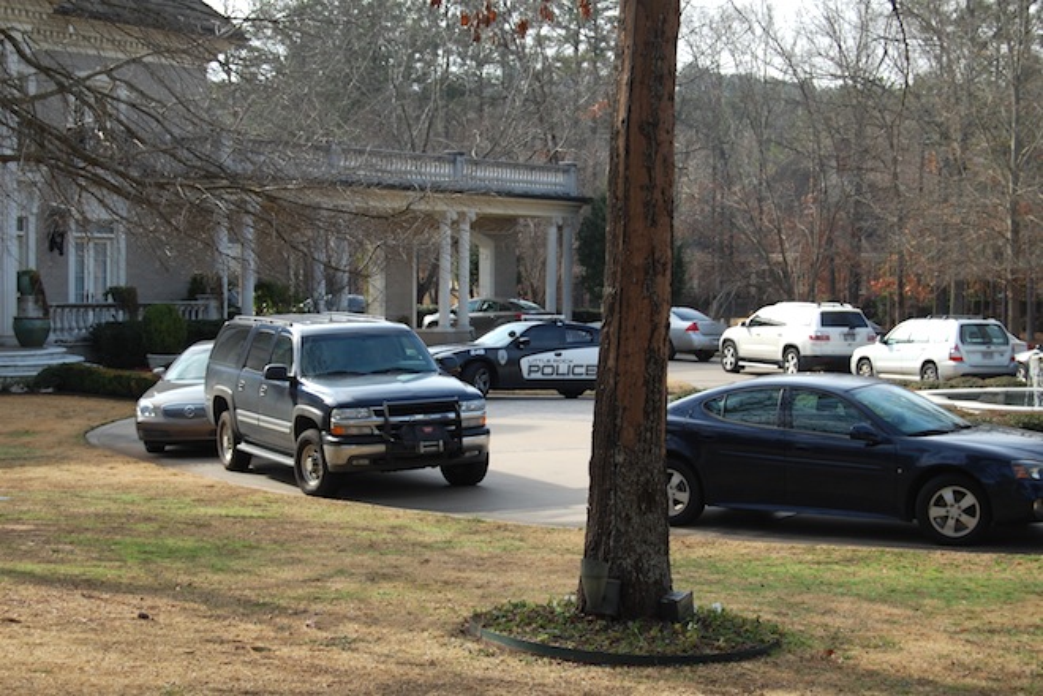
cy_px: 348
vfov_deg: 19.7
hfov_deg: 29.2
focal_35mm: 69
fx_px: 1999
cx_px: 522
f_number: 8
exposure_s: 1/250
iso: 200
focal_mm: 46
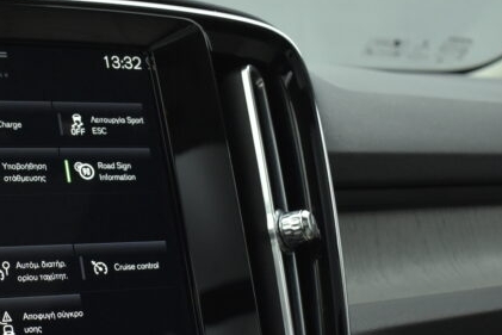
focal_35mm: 73
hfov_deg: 26.2
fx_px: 1018
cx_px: -5
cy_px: 287
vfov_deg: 18.4
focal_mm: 20
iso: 1600
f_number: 3.5
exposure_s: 1/100
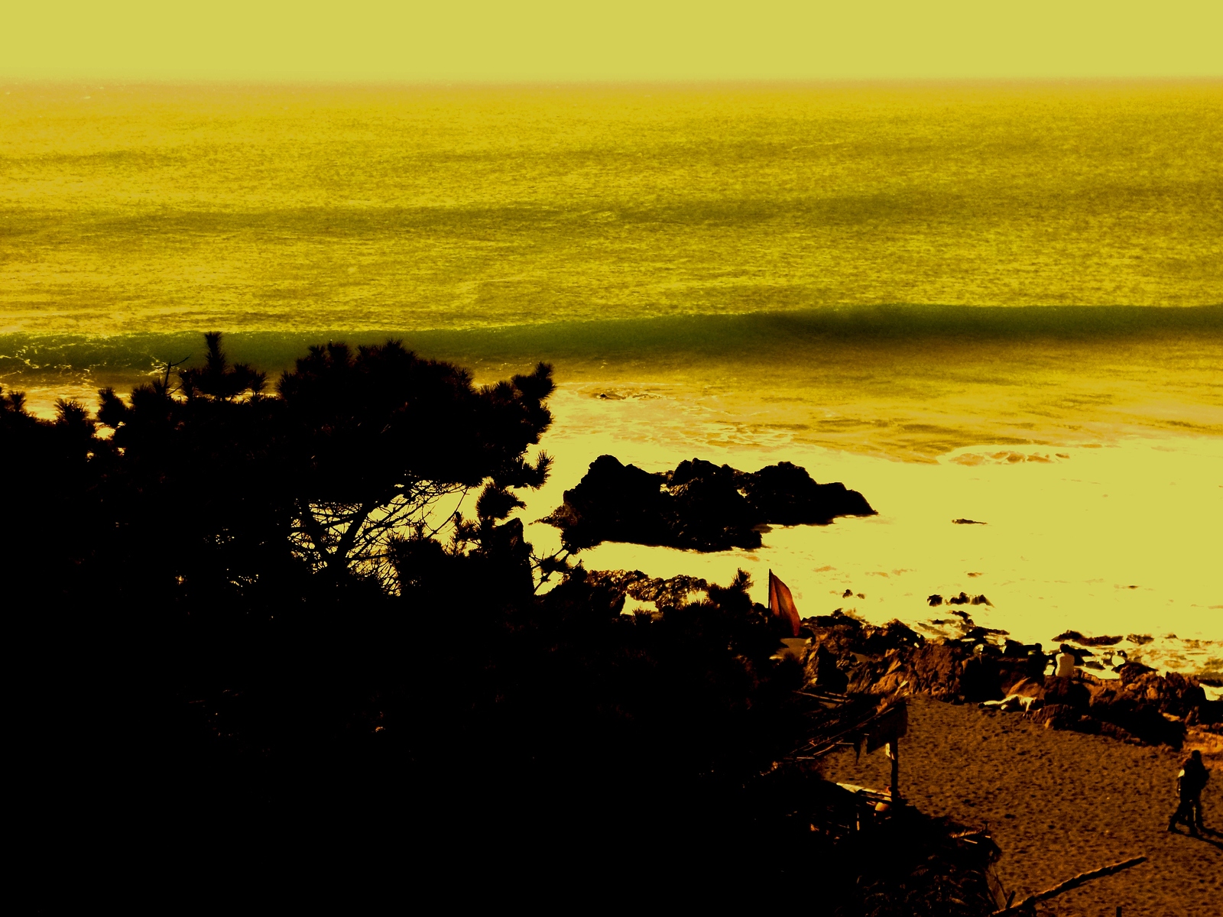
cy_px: 458
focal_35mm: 78
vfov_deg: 18.9
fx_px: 2756
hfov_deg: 25.0
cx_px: 612
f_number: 16
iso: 400
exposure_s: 1/125
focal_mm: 13.9
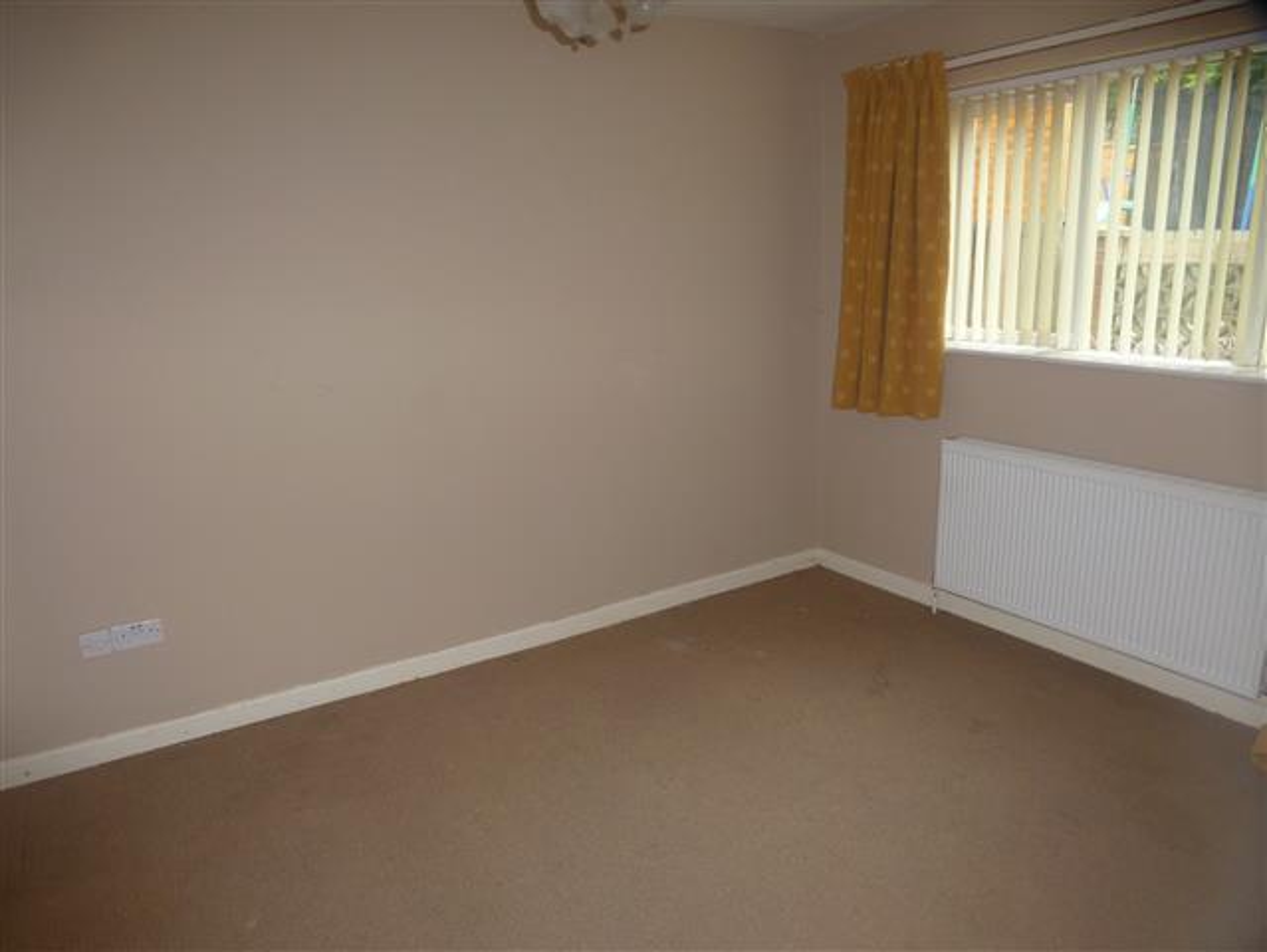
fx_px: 879
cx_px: 634
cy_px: 476
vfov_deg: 56.9
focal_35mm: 24
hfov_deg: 71.6
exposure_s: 1/60
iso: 200
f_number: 3.3
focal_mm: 4.3
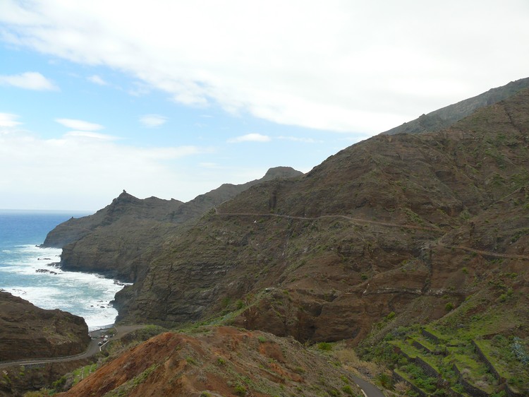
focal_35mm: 35
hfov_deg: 52.6
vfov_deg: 40.7
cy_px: 198
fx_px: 535
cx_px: 264
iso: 100
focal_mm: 7.4
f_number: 4
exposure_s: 1/100
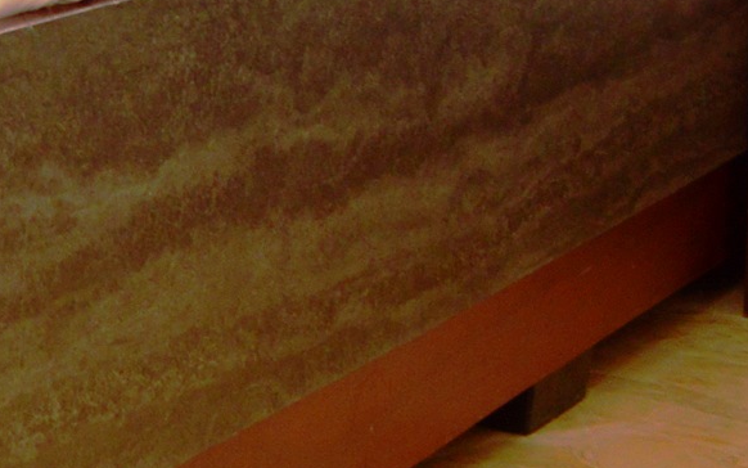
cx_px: -1116
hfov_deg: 11.7
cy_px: -513
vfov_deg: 8.7
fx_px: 2895
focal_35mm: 142
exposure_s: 1/60
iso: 400
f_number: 5.6
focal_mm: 18
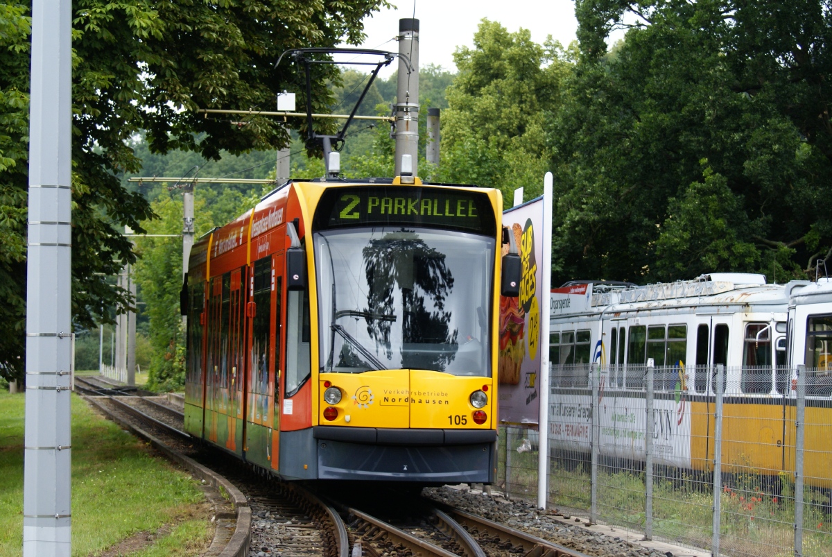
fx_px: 2603
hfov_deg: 18.2
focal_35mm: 112
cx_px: 416
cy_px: 278
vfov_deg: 12.2
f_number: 5
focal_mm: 75
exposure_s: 1/200
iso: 200
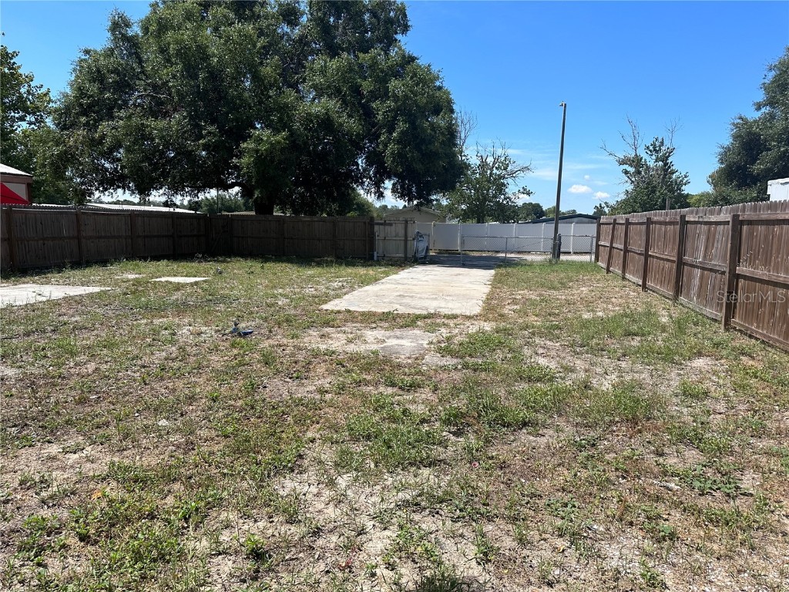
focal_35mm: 24
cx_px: 394
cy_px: 296
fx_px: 547
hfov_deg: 71.6
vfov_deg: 56.8
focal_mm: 6.86
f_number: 1.78
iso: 80
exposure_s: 1/3472
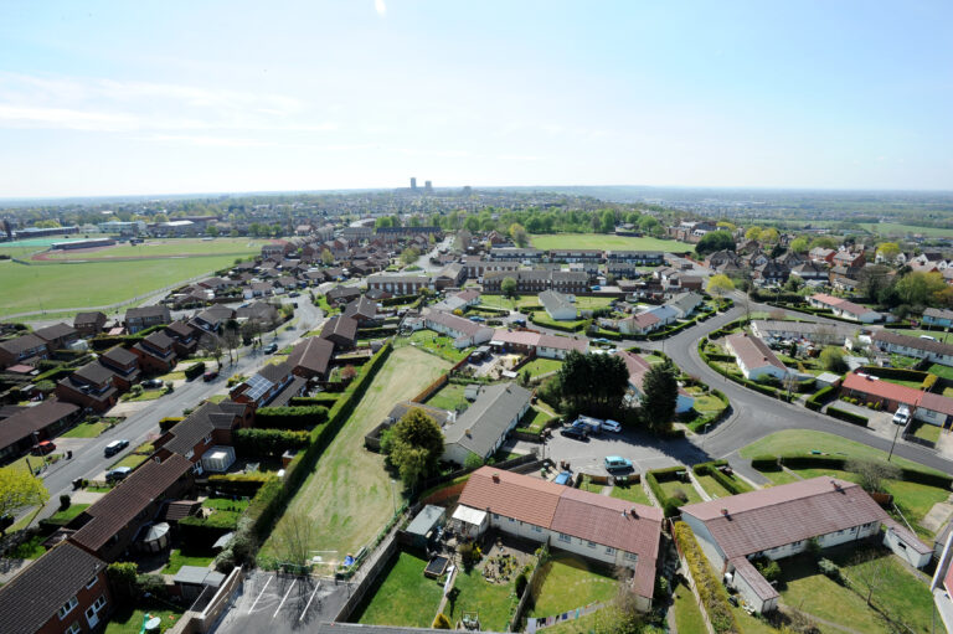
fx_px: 450
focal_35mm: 17
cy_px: 317
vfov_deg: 70.4
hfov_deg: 93.3
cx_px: 476
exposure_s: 1/160
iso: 320
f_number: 16
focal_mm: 17
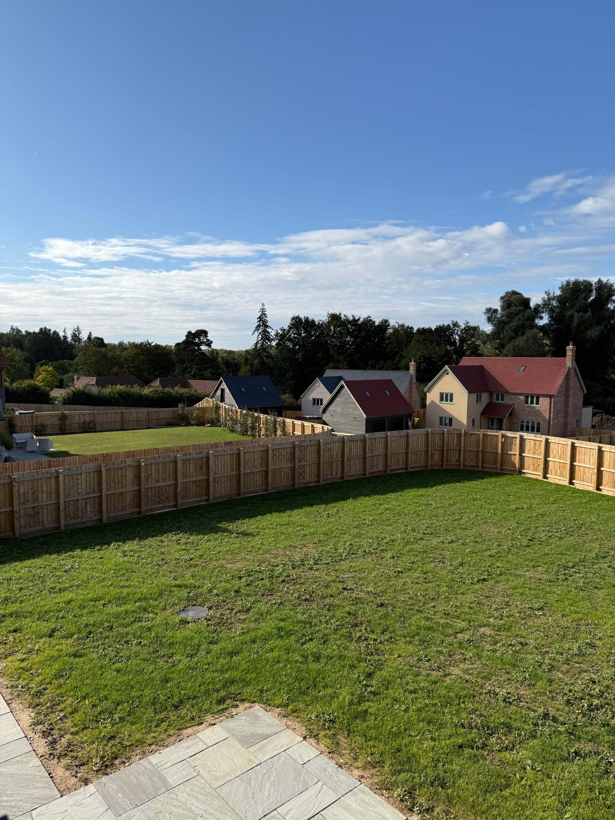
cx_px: 308
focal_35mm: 24
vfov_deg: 71.6
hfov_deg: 56.8
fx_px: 569
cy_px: 410
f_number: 1.78
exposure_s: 1/4975
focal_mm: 6.76
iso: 80
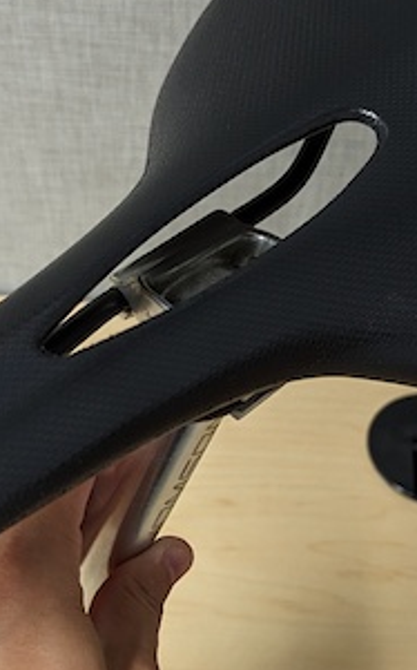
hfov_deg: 19.1
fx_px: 1239
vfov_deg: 30.2
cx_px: 236
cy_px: 398
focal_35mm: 68
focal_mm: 6.81
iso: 267
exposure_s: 1/60
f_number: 1.85
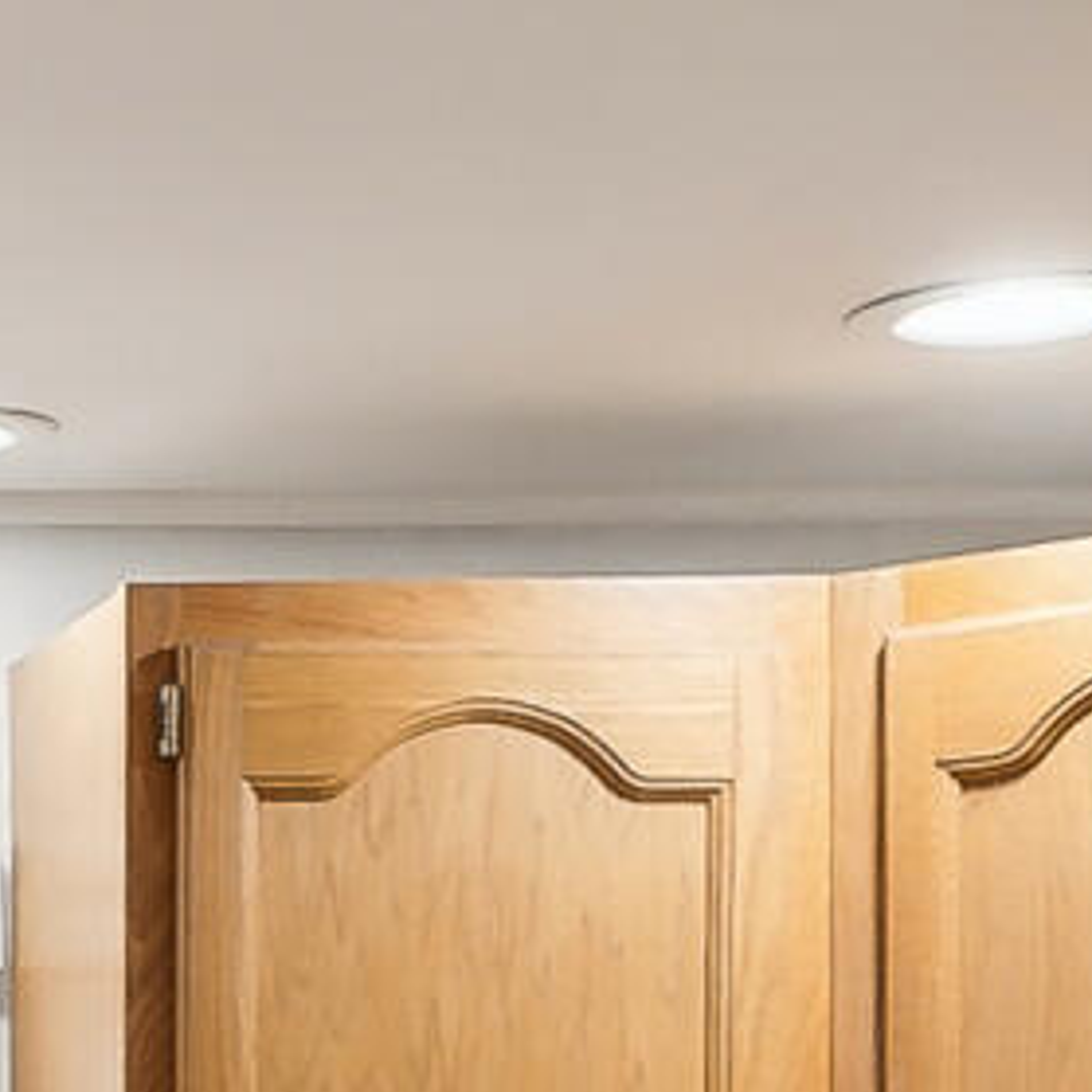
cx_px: -1777
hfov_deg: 8.8
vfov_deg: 9.5
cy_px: 2100
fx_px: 6210
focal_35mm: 174
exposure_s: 1/10
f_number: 7.1
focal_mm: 19
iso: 320
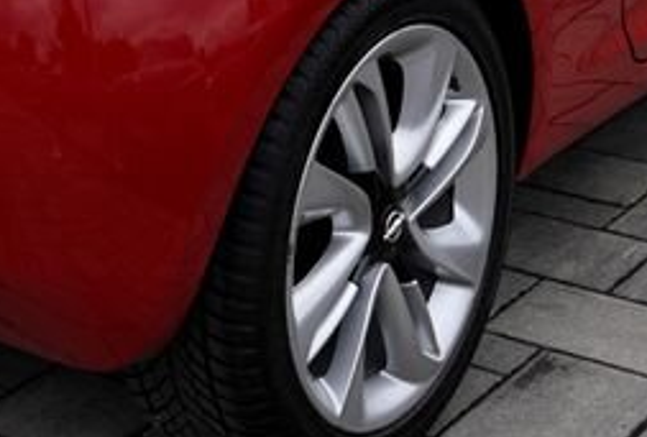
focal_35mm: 101
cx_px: 143
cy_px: -213
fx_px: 1823
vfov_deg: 13.0
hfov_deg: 19.9
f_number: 6.3
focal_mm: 25
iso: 100
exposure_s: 1/125
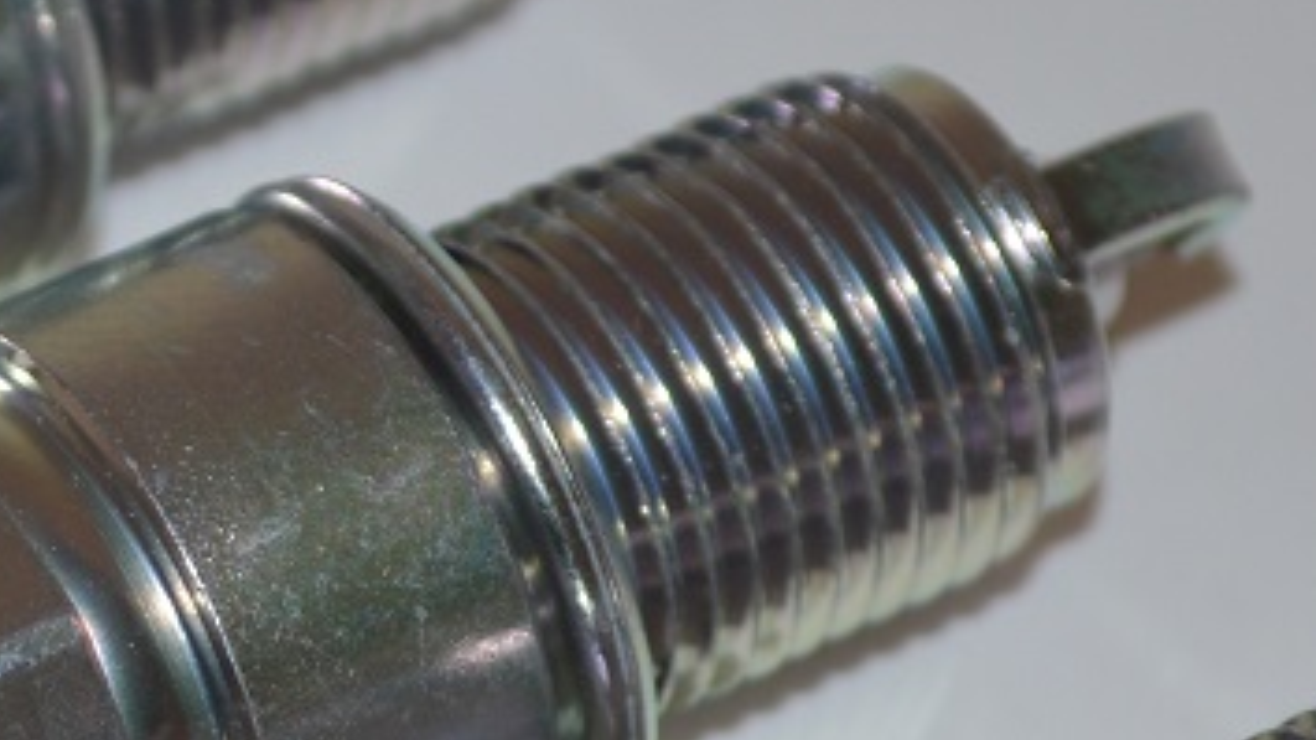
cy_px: 522
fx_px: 13620
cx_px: -234
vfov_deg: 3.1
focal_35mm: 390
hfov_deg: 5.5
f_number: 5.6
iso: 100
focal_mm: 55
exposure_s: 1/60
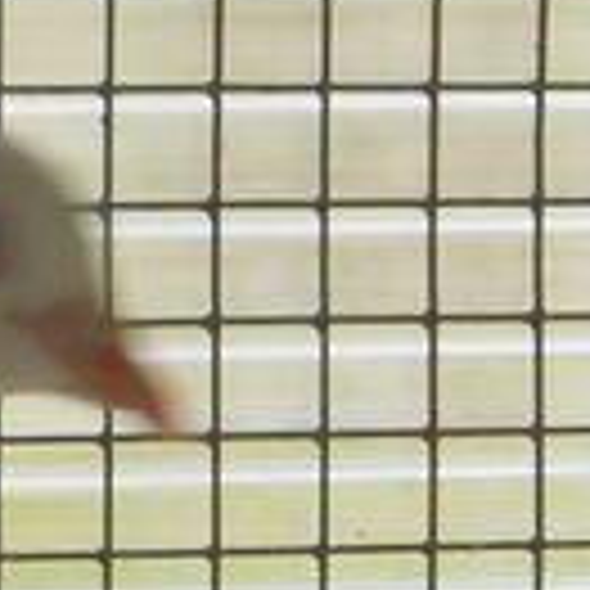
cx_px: -901
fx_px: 7289
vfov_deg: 4.5
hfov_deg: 4.5
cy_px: 1369
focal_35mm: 378
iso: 80
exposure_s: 1/60
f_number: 5.2
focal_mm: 10
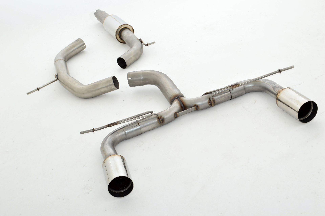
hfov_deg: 37.9
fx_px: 474
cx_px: 162
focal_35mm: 52
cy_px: 108
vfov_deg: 25.7
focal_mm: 35
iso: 200
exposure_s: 1/200
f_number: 10
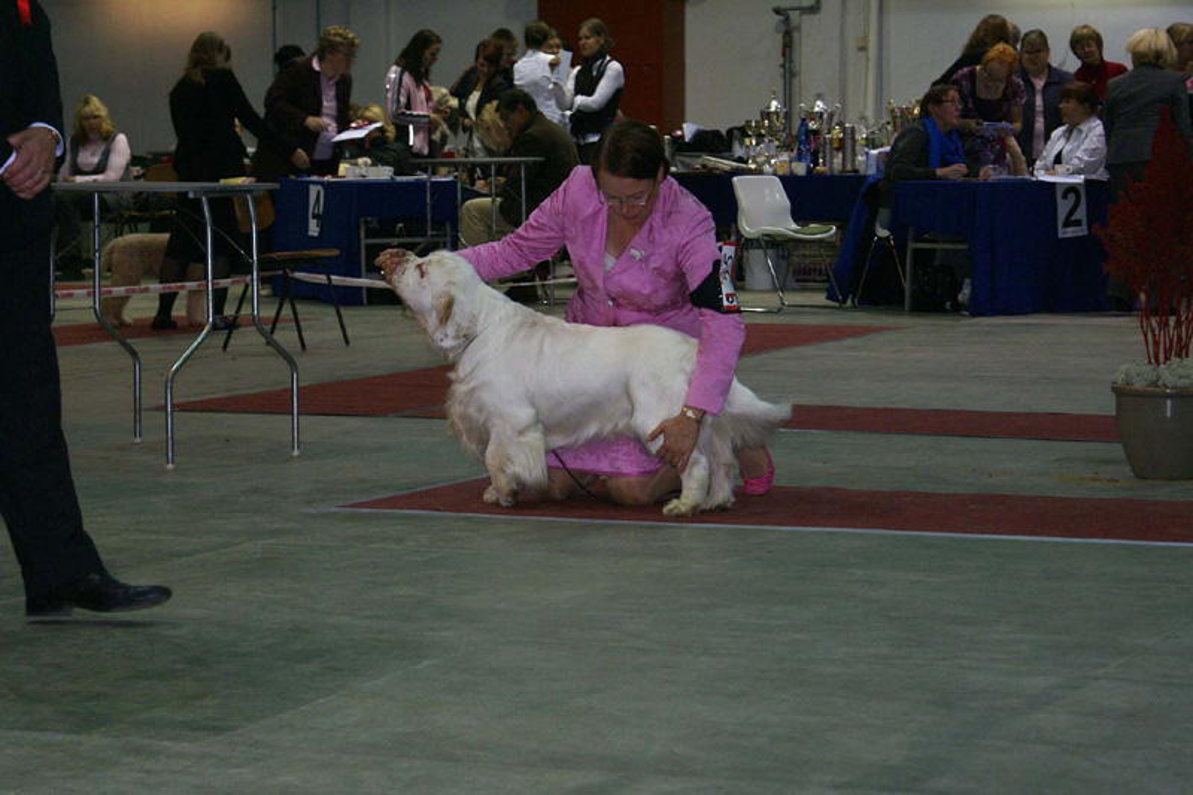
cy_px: 398
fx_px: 3479
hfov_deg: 19.5
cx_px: 596
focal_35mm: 105
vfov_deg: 13.0
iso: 400
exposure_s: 1/125
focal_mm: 70
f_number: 5.6
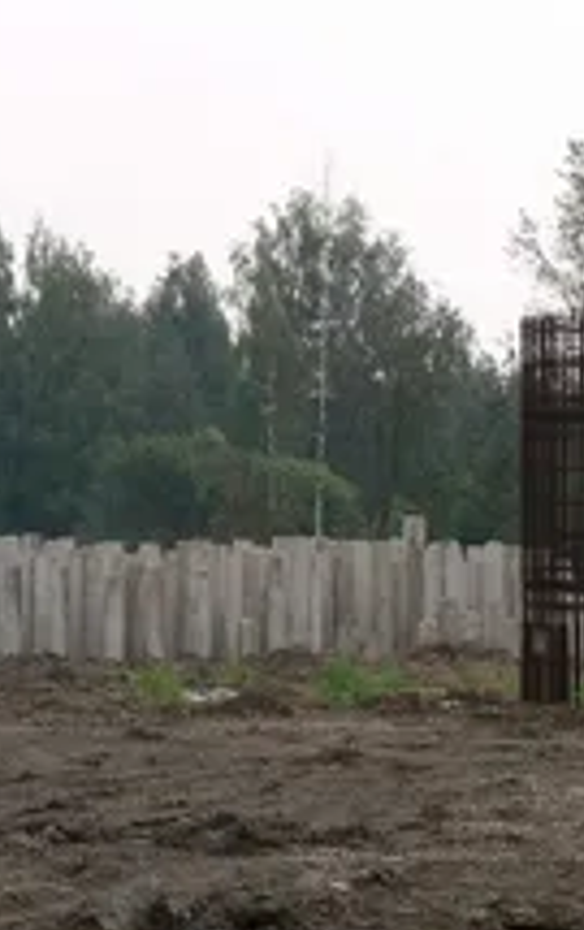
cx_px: 35
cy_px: 467
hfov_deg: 9.9
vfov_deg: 15.8
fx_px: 3350
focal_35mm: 132
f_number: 5.6
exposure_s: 1/160
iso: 80
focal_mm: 14.1
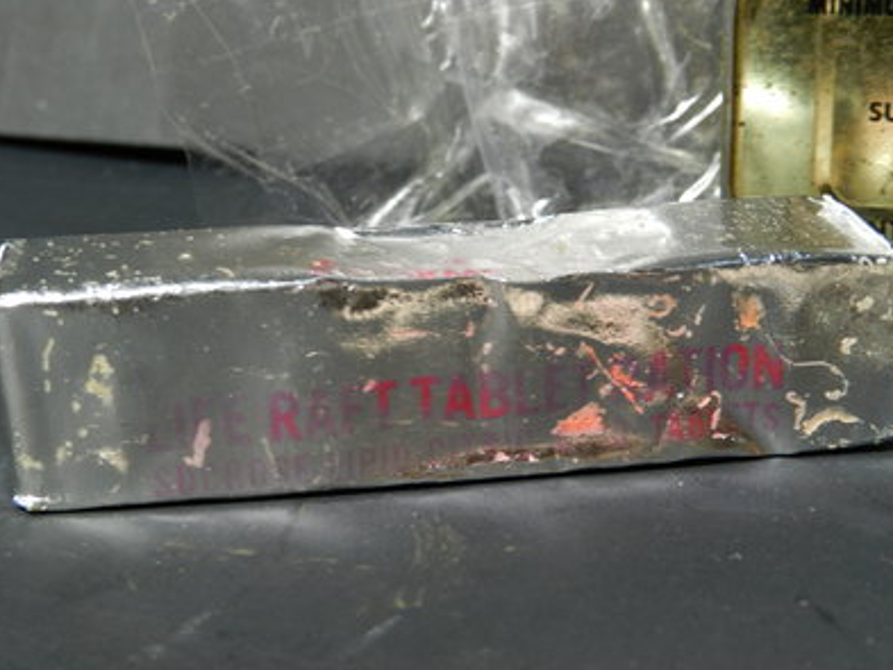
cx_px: 448
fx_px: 1574
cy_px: 338
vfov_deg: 24.0
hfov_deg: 31.7
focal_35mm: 61
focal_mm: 10.7
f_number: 4.6
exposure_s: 1/8
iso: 400
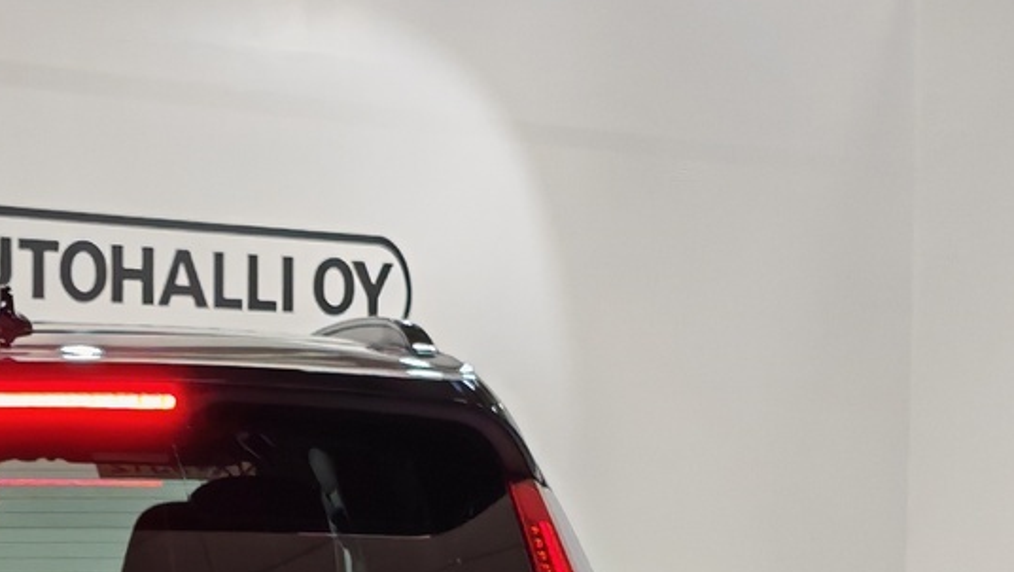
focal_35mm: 158
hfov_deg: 13.4
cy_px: 972
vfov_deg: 7.5
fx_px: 4250
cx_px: -55
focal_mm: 5.4
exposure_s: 1/100
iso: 125
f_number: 1.6
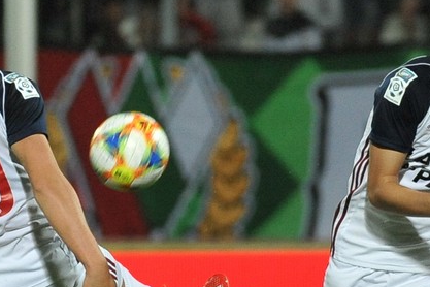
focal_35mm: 691
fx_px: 8253
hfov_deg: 3.0
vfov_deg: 2.0
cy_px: 325
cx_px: 98
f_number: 4
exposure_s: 1/800
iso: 3200
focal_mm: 240
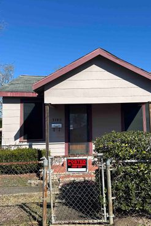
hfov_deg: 38.9
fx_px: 214
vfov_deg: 55.8
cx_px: 84
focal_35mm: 34
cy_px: 115
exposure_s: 1/4762
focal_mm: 6.86
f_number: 1.78
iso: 80
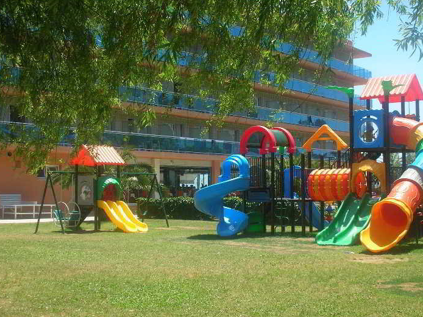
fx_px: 648
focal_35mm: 53
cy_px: 155
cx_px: 230
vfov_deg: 27.5
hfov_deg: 36.1
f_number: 3.5
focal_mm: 7.7
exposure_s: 1/334
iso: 50
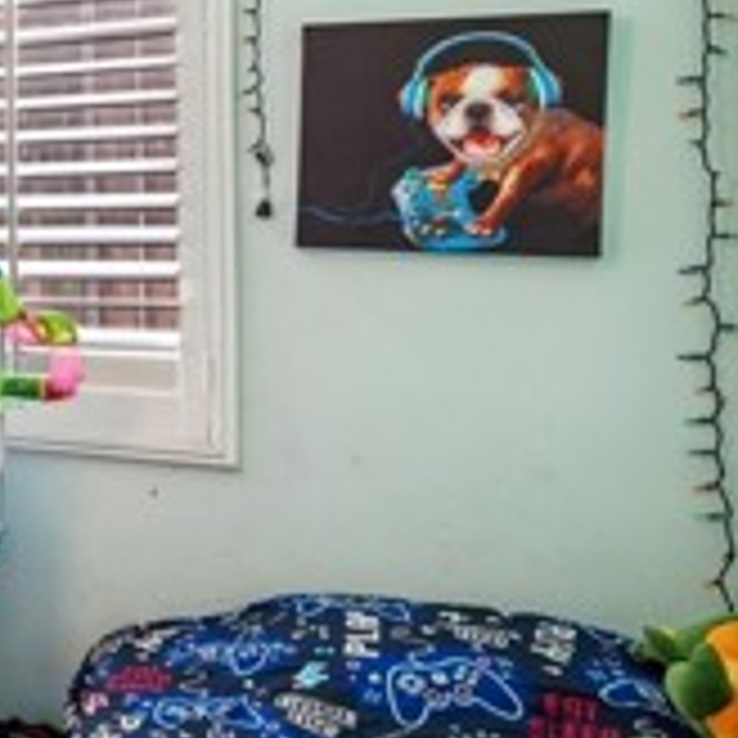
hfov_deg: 20.8
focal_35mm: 53
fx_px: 1278
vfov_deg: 31.8
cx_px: -621
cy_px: 220
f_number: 8
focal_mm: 16
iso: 400
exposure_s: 1/10
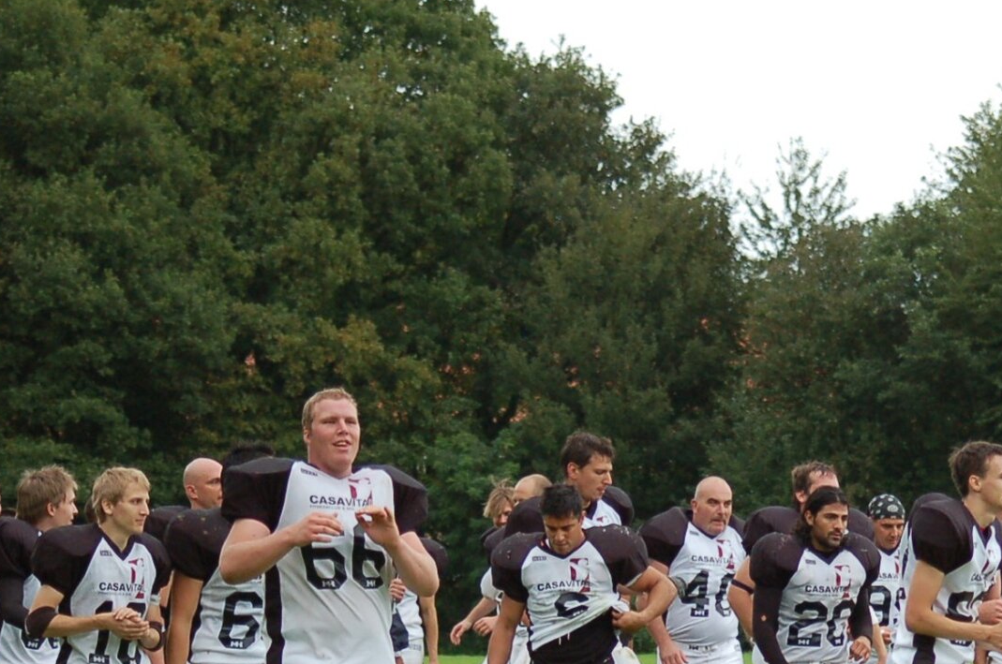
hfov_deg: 9.5
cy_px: 674
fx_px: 6002
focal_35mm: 216
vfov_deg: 6.3
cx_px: 973
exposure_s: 1/500
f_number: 4
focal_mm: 70
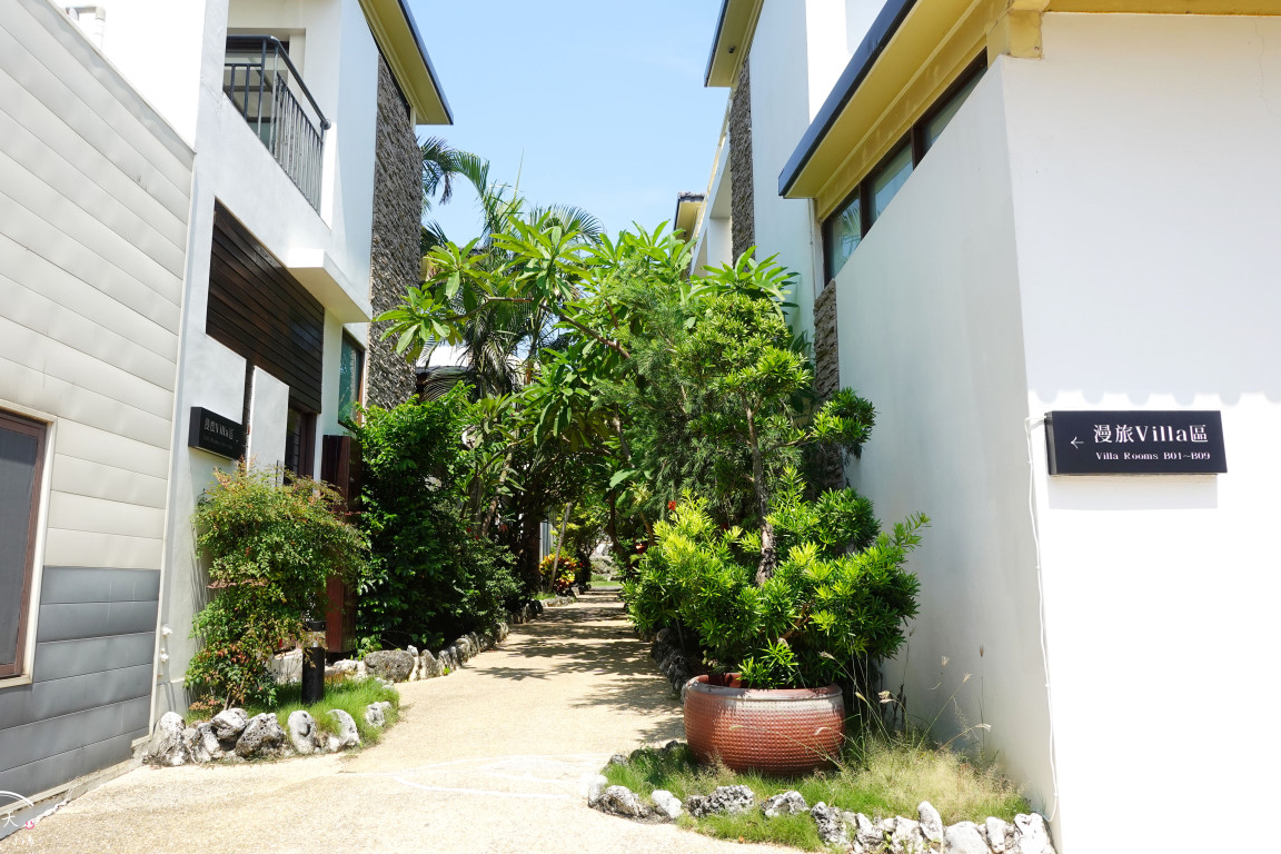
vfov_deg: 51.3
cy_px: 437
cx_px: 624
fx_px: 890
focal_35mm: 25
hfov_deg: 71.5
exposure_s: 1/400
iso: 125
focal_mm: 9.4
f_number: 5.6
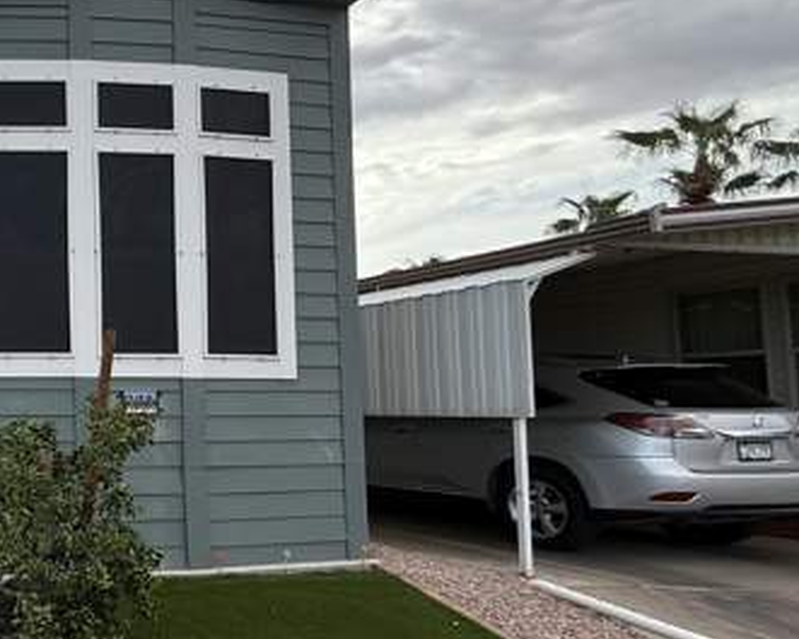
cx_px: -157
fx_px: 781
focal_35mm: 33
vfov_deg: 44.5
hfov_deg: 39.4
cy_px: 359
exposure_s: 1/1235
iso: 64
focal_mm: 2.22
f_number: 2.2
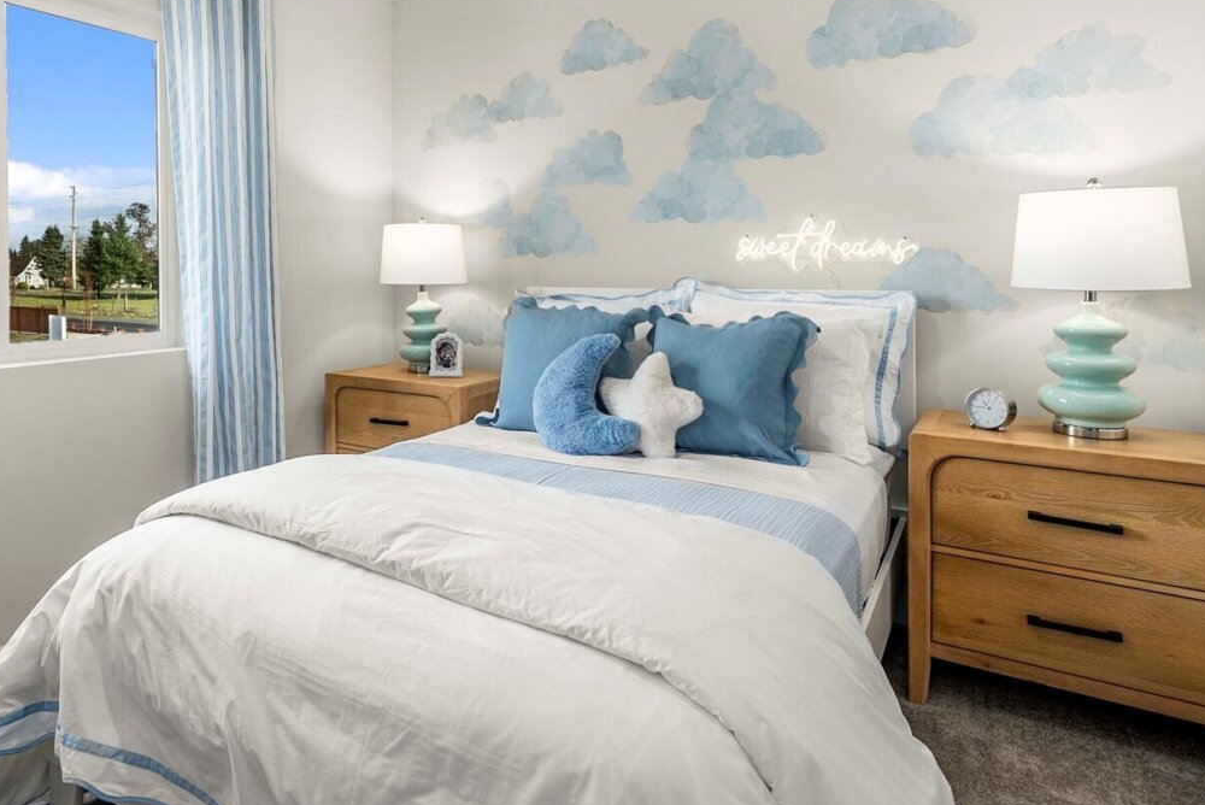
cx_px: 502
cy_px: 314
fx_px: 703
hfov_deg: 80.5
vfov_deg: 59.0
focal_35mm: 21
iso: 1000
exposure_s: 1/20
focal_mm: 15
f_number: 7.1
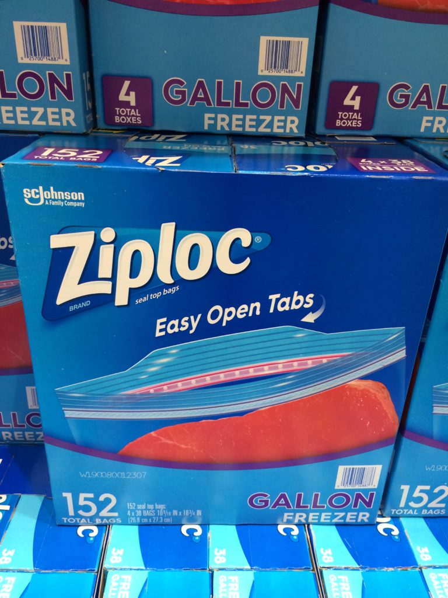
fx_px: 500
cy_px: 299
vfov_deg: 61.7
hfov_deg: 48.2
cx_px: 224
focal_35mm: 29
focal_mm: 4.15
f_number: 2.2
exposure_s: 1/33
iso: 125
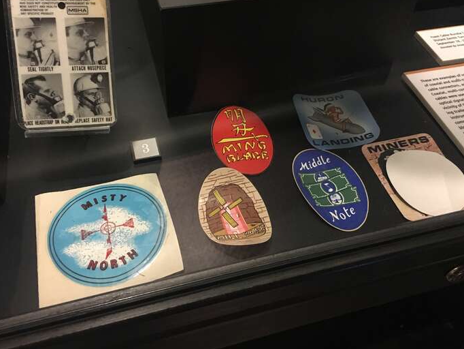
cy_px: 153
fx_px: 456
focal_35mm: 34
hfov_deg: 53.9
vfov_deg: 41.7
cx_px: 226
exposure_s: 1/15
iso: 320
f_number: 2.2
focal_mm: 4.15
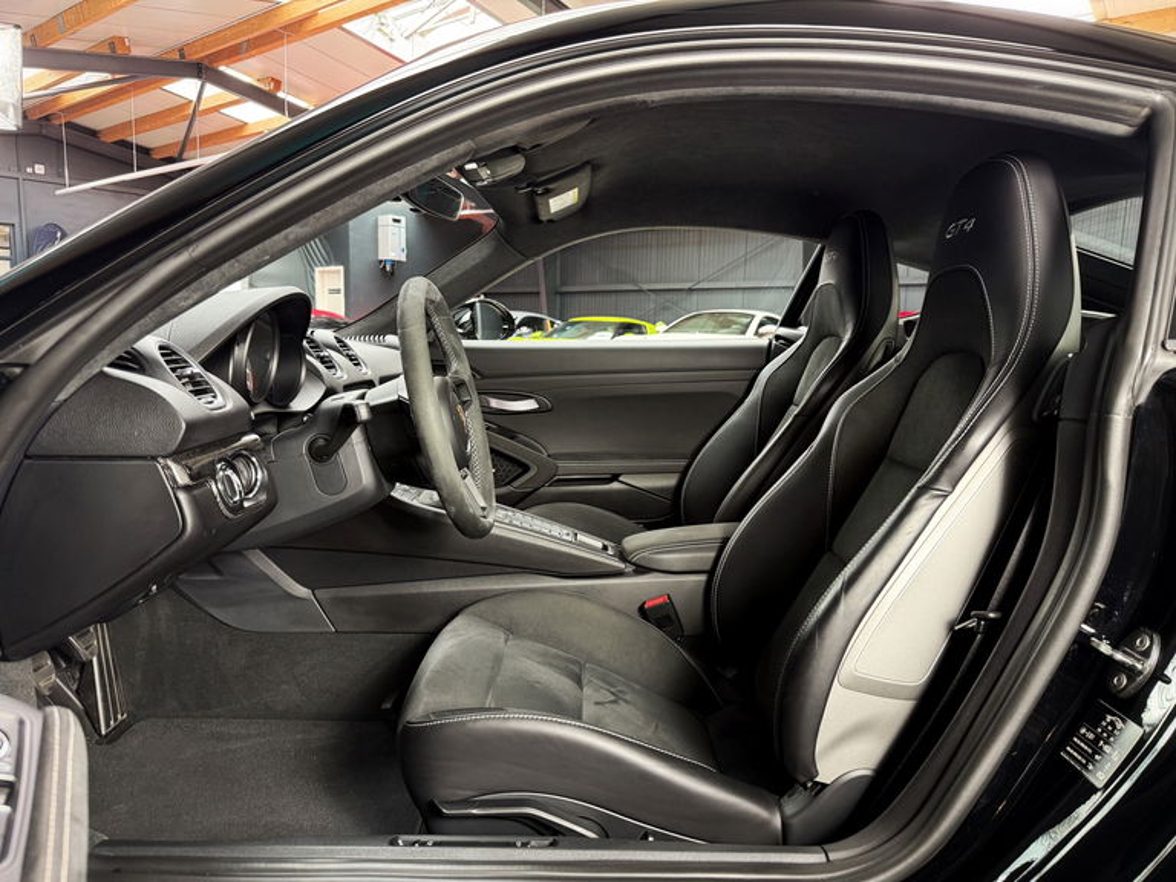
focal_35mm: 24
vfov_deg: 56.8
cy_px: 441
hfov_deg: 71.6
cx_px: 588
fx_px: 815
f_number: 1.78
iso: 250
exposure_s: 1/50
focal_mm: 6.76
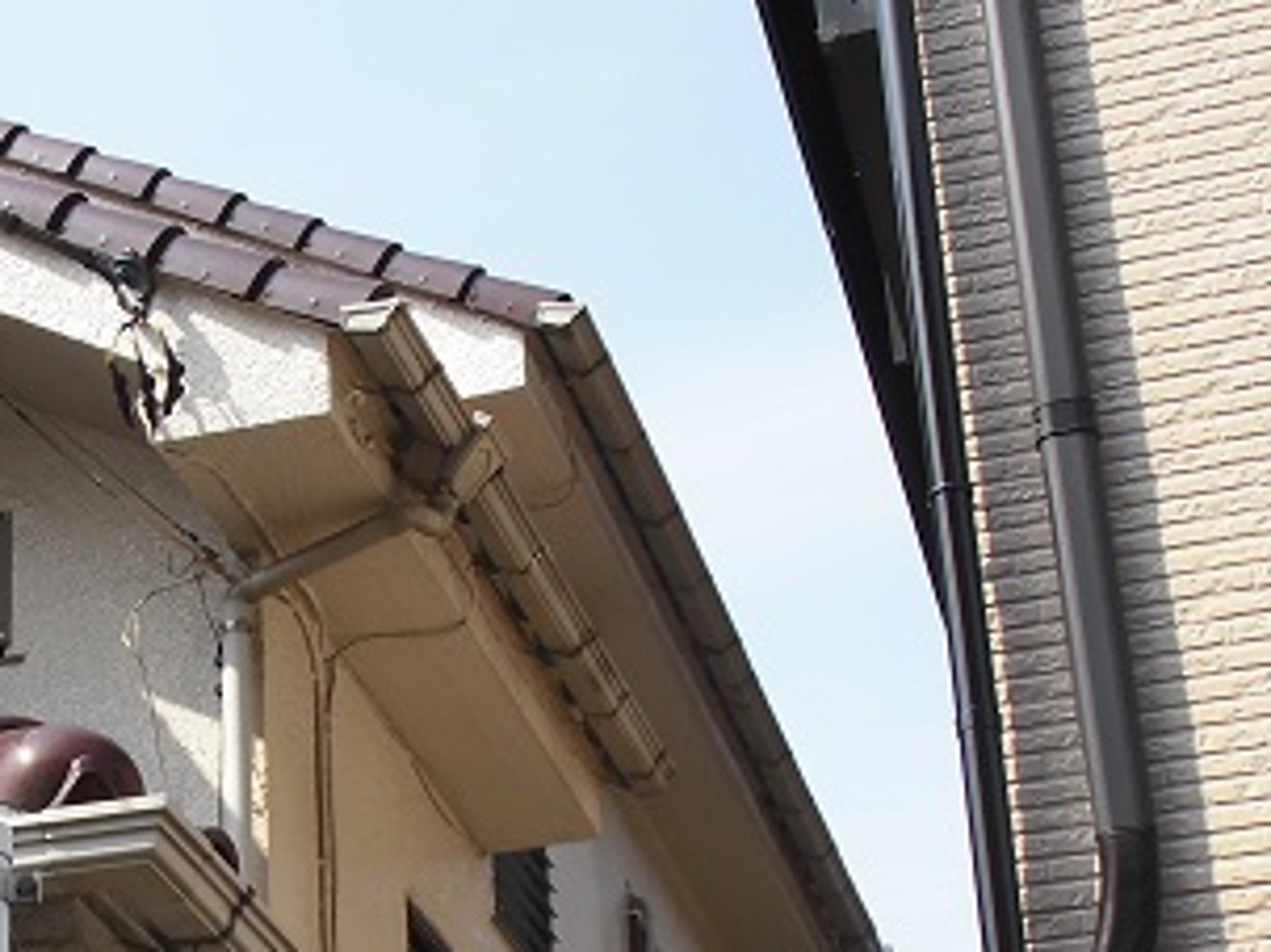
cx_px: 252
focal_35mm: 79
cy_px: 860
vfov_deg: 18.3
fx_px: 2900
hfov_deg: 24.3
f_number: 3.6
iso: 64
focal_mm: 6.61
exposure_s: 1/400
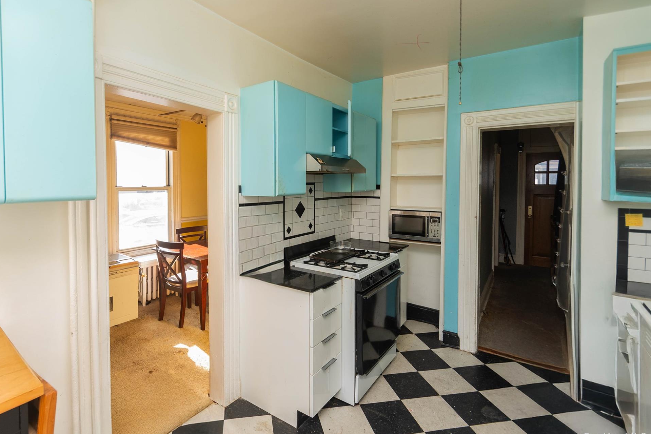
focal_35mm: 16
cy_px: 214
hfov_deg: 96.6
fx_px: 289
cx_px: 304
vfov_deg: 73.7
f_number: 4.5
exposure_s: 1/60
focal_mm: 10
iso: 220
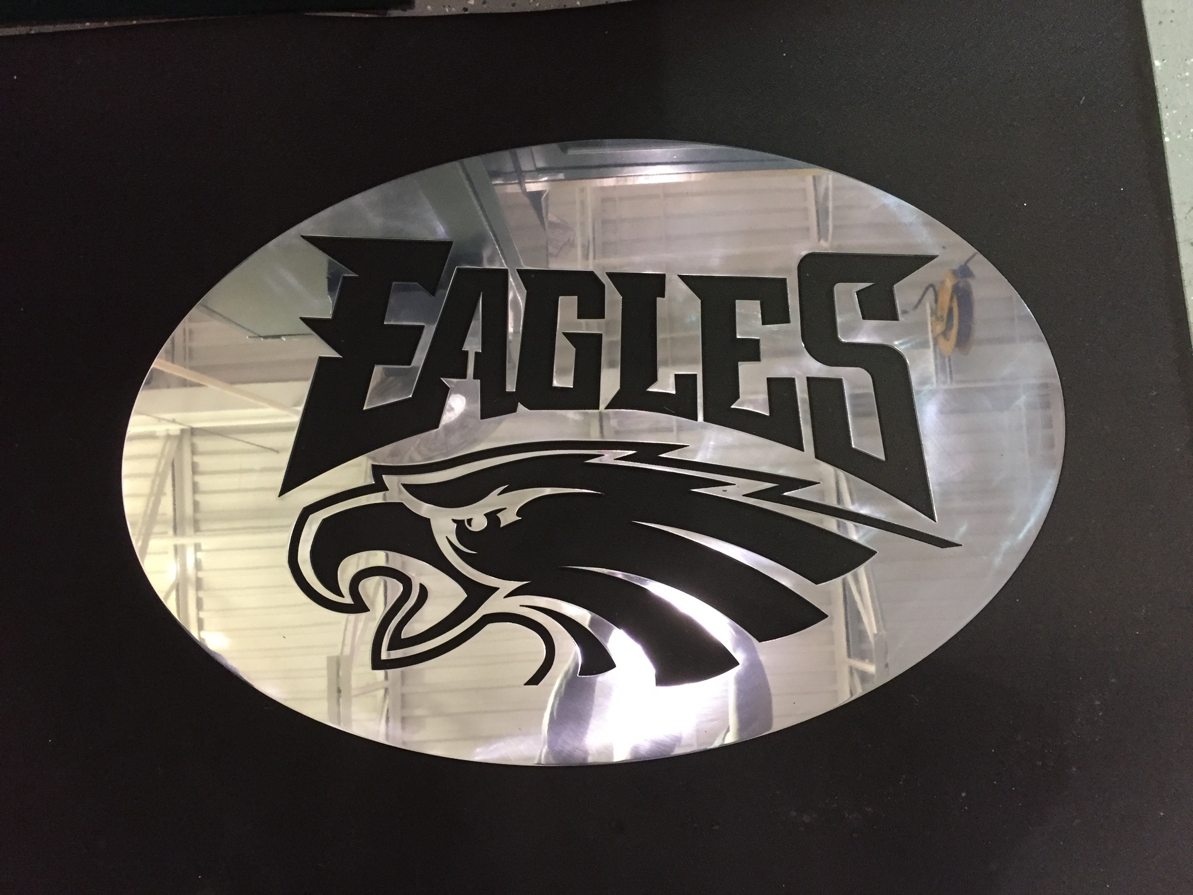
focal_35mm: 29
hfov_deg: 61.7
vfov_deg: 48.2
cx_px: 596
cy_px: 448
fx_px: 999
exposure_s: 1/30
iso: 250
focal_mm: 4.15
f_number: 2.2
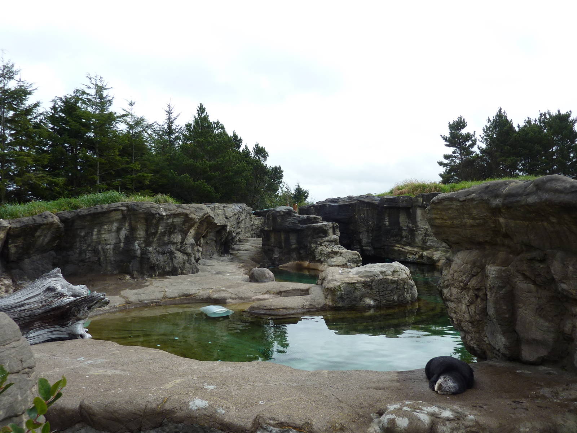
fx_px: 417
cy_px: 216
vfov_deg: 54.9
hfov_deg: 69.4
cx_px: 288
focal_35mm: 25
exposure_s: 1/500
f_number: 3.3
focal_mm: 4.1
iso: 100
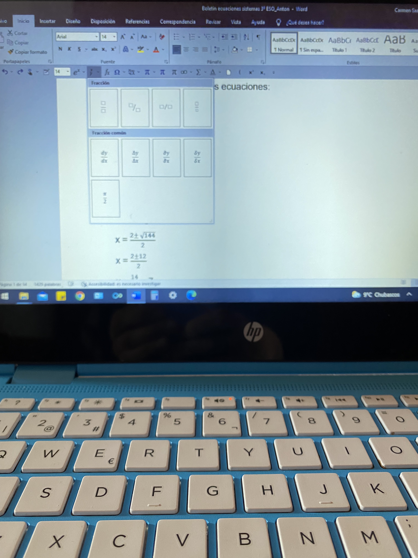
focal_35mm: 26
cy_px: 279
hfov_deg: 53.1
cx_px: 209
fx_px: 419
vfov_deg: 67.3
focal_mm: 4.25
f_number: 1.8
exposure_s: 1/40
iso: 400
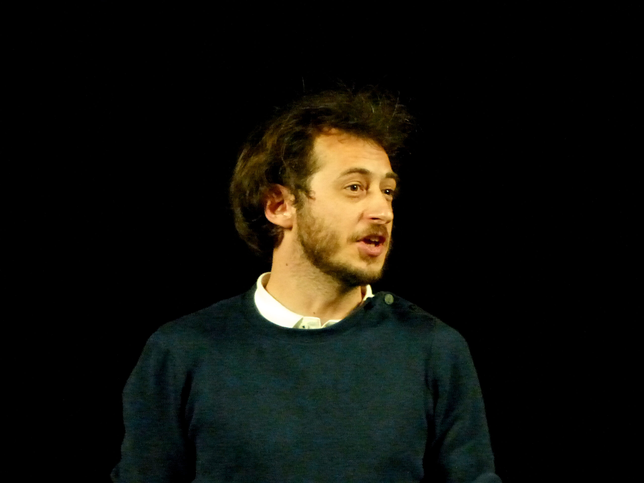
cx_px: 322
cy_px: 242
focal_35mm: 331
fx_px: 6158
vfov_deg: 4.5
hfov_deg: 6.0
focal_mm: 59.5
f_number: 2.8
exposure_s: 1/40
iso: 3200
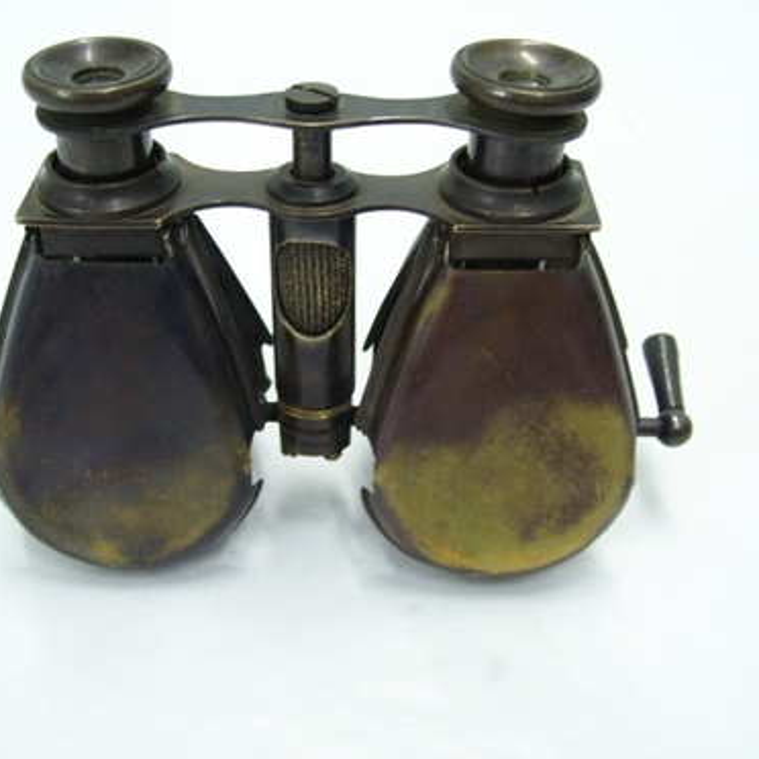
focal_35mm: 44
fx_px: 1091
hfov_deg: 38.3
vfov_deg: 38.3
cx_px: 339
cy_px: 378
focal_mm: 6
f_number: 2.7
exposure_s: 1/8
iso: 160
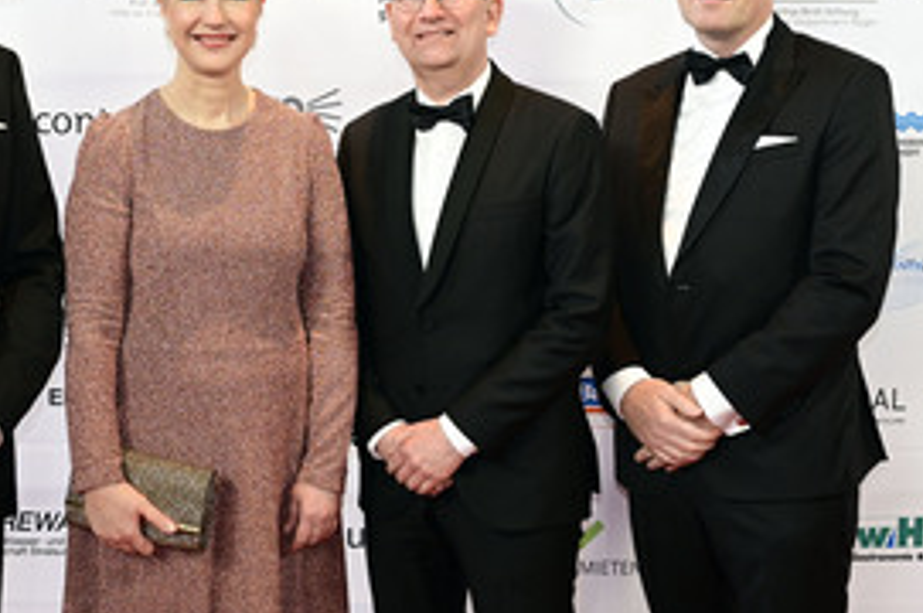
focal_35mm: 60
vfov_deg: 22.5
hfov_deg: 33.0
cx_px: 274
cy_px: 242
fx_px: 1536
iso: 1250
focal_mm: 36
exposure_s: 1/200
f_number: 4.5
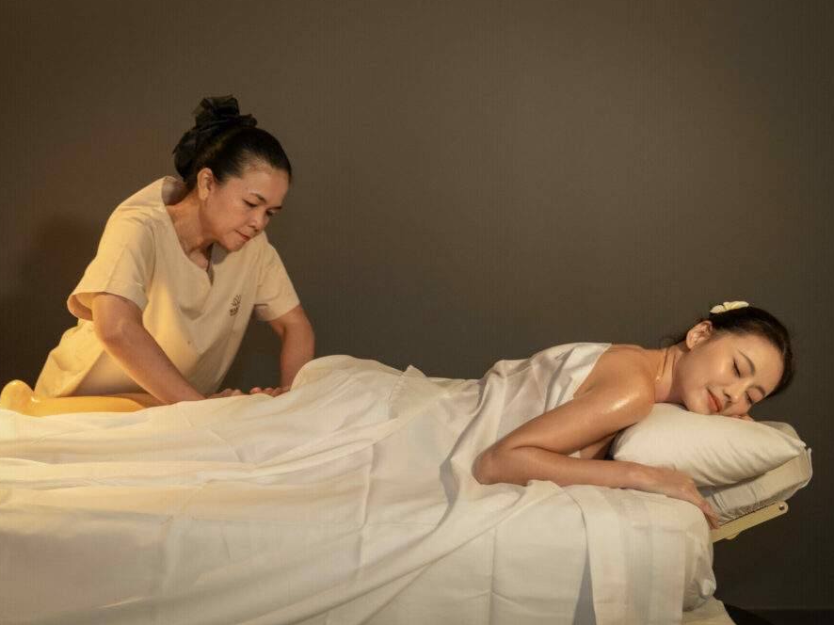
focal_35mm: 40
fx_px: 963
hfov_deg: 46.8
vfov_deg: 35.9
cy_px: 314
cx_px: 408
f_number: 4
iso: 2000
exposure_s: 1/25
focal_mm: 36
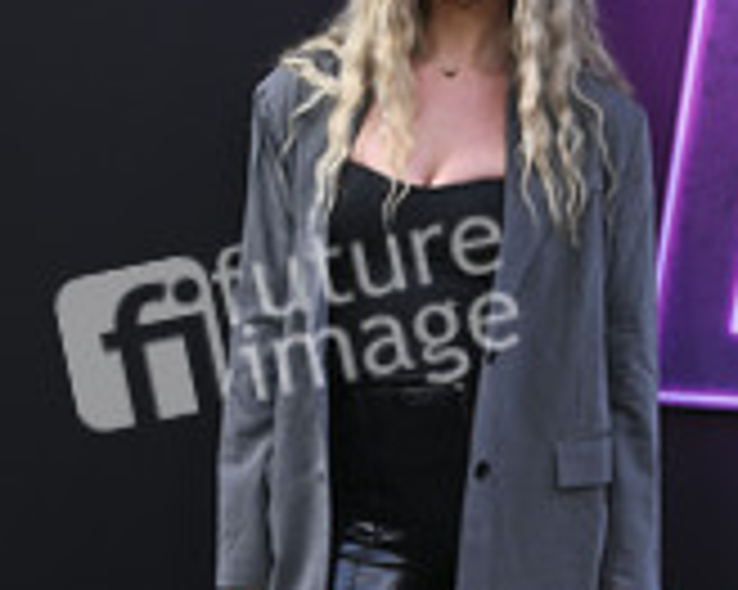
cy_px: 549
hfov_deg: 17.5
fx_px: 2401
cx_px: 418
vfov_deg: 13.8
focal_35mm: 110
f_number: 7.1
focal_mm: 48
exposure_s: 1/320
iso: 1000
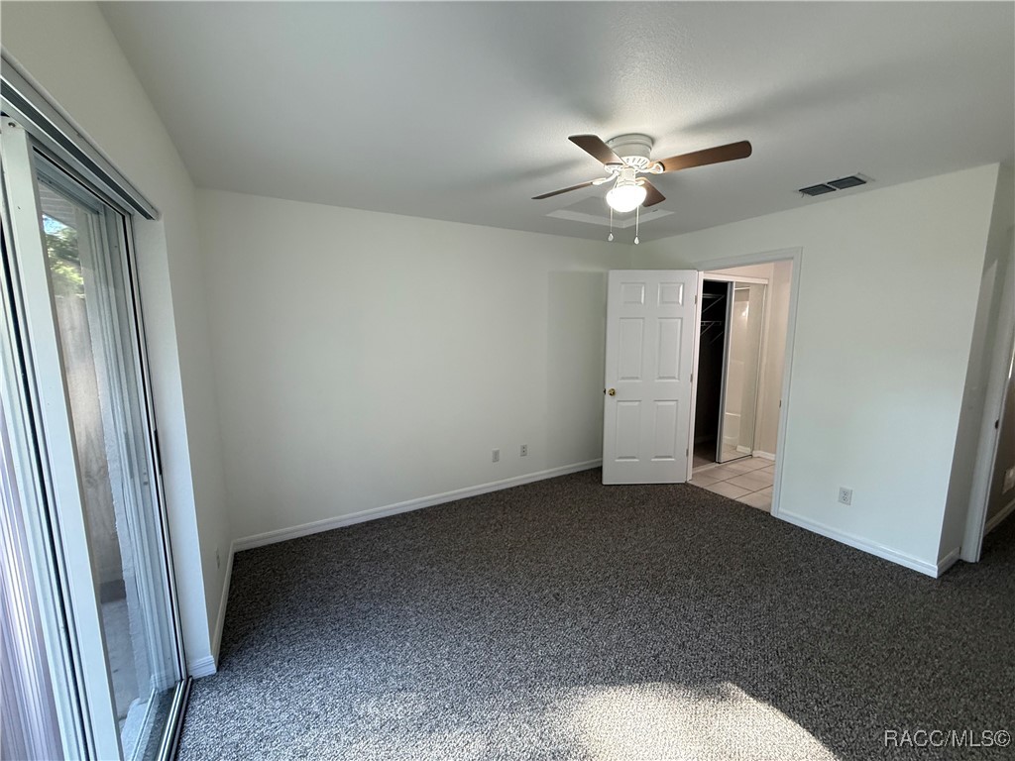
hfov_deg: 102.1
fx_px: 411
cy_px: 380
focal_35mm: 14
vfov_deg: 85.7
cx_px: 508
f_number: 2.2
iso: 250
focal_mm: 2.22
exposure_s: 1/120
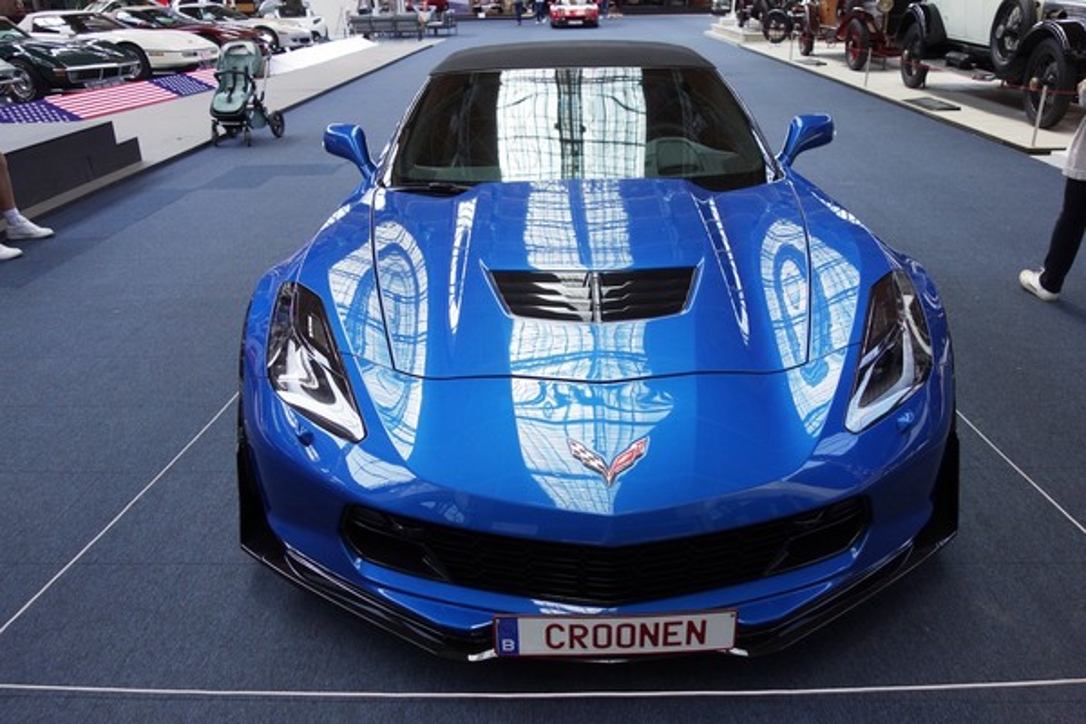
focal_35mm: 28
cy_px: 362
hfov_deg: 65.5
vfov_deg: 46.4
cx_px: 543
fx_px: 845
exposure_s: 1/100
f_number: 2.8
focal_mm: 10.4
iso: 125
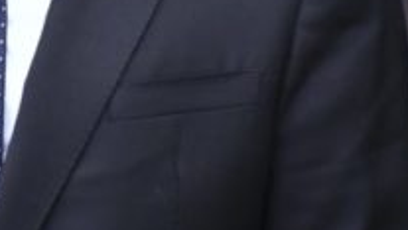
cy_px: -201
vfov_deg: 1.2
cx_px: 140
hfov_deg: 2.0
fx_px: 11416
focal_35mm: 1054
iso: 1250
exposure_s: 1/1600
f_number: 5.6
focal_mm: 300
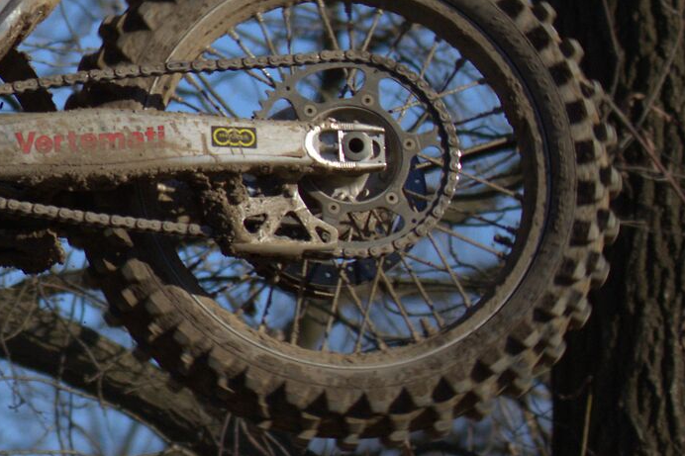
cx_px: -328
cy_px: -32
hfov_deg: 2.6
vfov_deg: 1.8
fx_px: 14856
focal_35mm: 781
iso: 1000
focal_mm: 150
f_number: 5
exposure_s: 1/4000
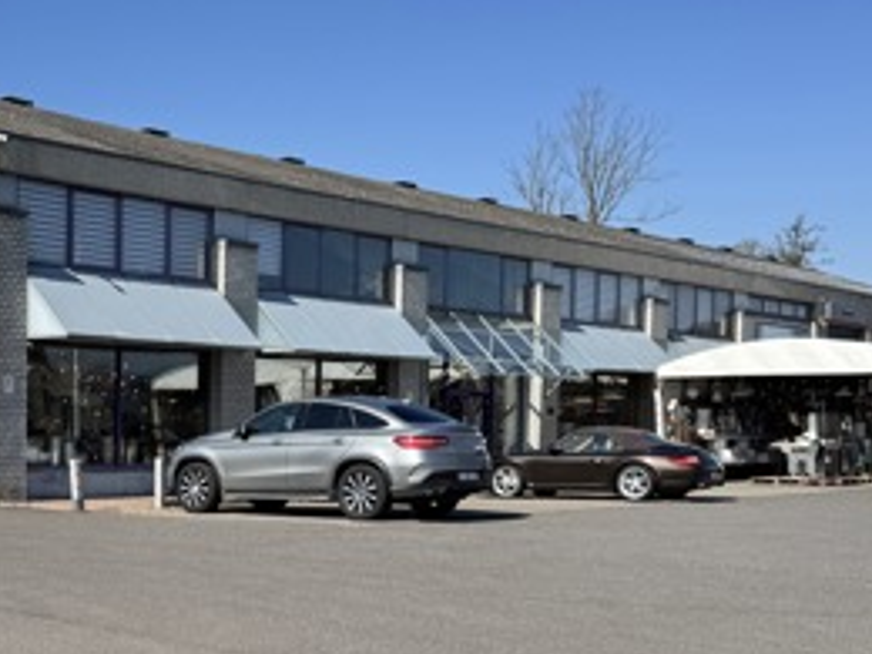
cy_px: 456
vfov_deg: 24.6
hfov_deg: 31.3
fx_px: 1486
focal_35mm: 59
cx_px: 97
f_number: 1.78
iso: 80
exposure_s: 1/5348
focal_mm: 6.76
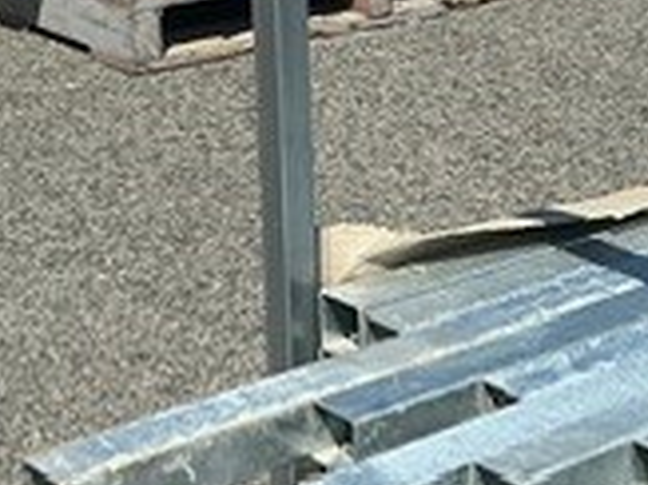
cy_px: 318
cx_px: 1006
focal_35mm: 114
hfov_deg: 15.7
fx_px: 2132
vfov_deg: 13.0
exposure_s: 1/2801
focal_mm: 3
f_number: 1.8
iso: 25
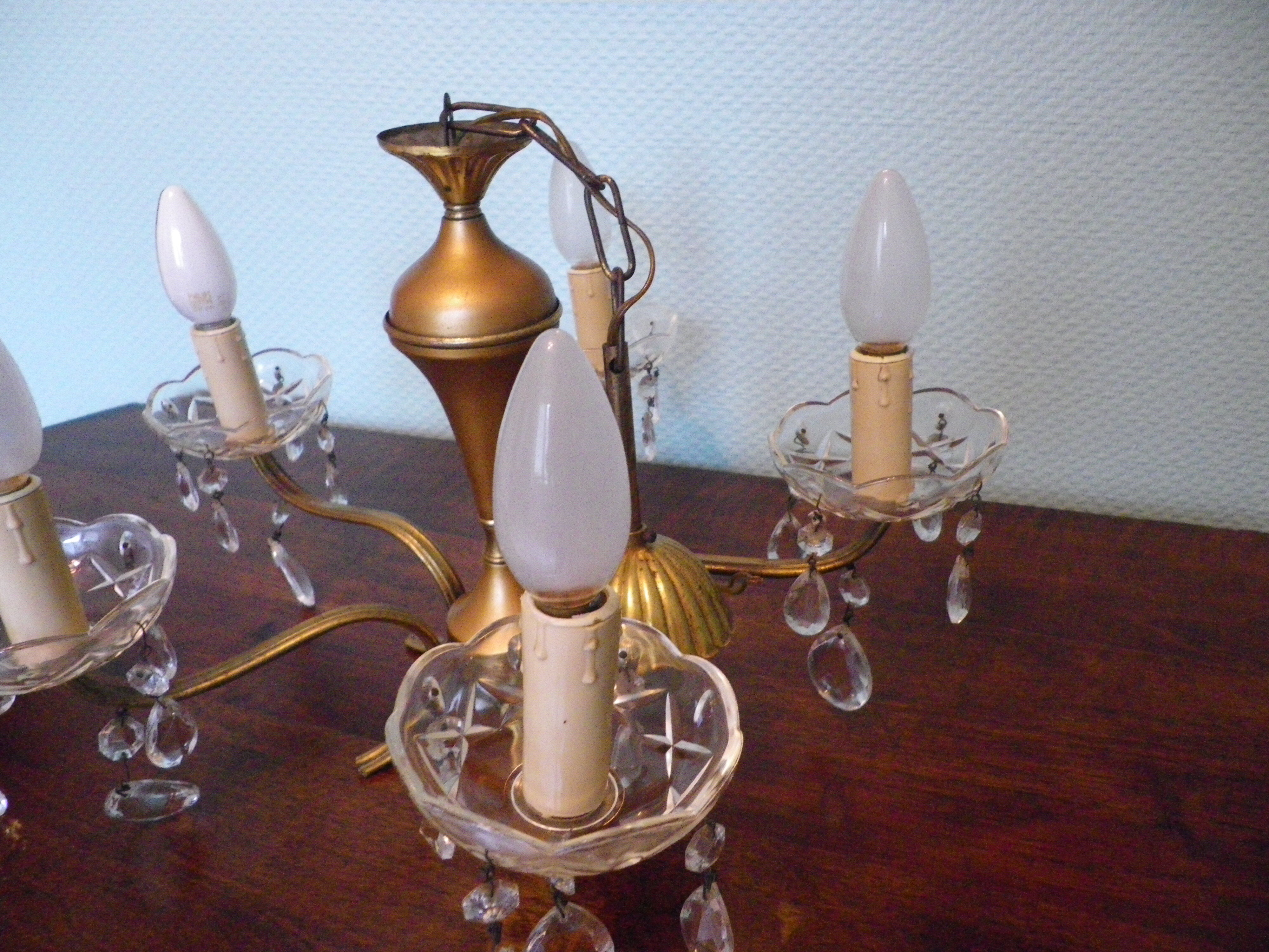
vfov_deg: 49.7
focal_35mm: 28
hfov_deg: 63.4
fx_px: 1026
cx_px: 634
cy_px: 476
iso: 800
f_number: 2.6
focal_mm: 4.9
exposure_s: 1/40
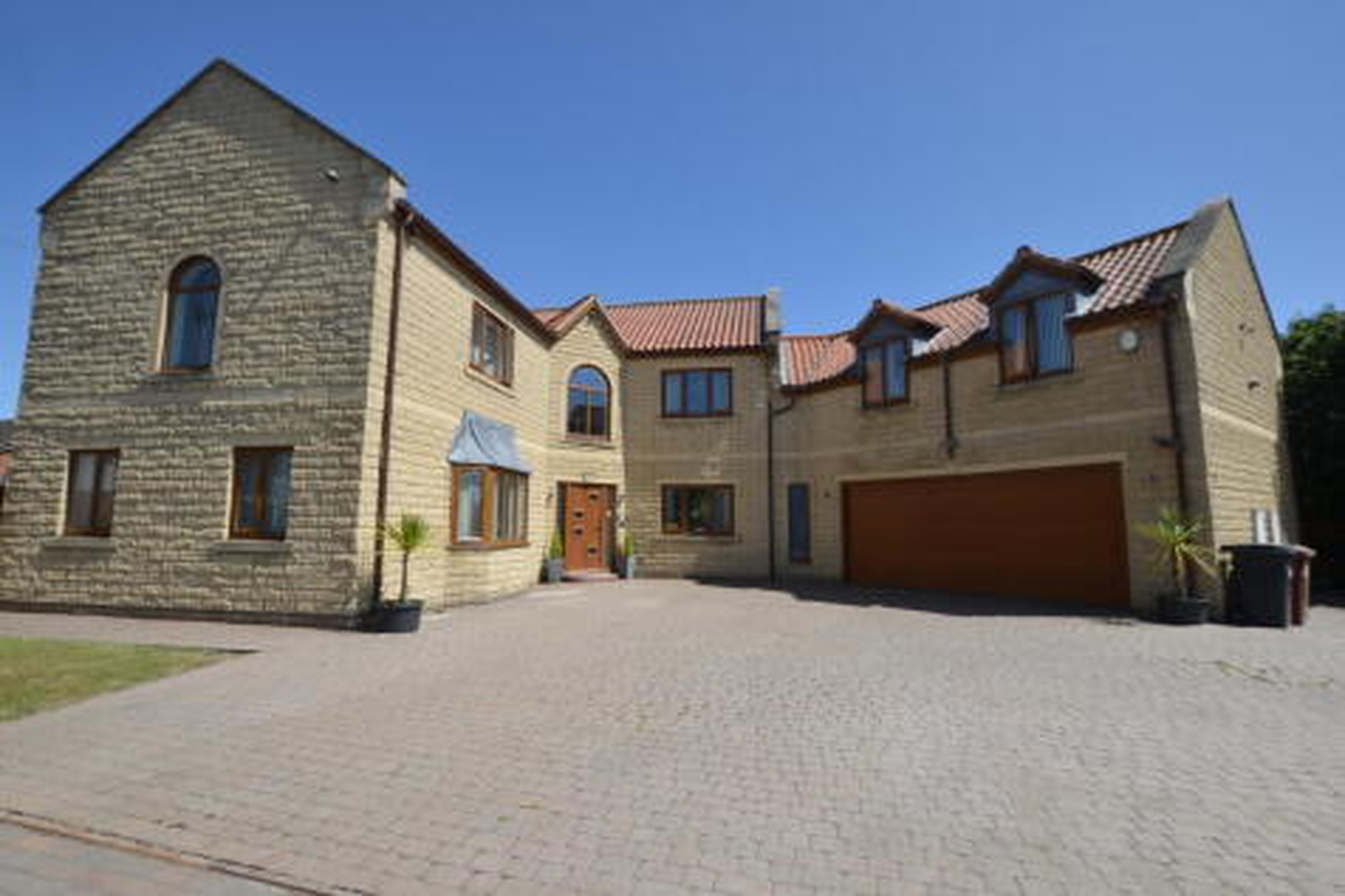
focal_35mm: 15
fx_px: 560
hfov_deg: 100.4
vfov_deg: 77.3
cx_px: 672
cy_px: 448
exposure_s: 1/250
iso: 100
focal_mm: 10
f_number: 8
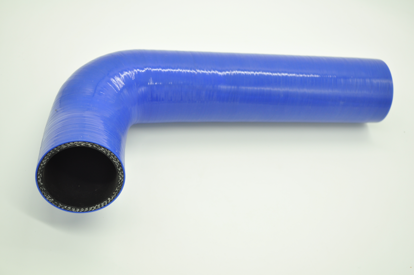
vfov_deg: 25.0
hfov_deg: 36.9
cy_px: 138
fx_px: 620
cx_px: 207
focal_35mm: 54
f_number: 5
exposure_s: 1/100
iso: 320
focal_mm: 36
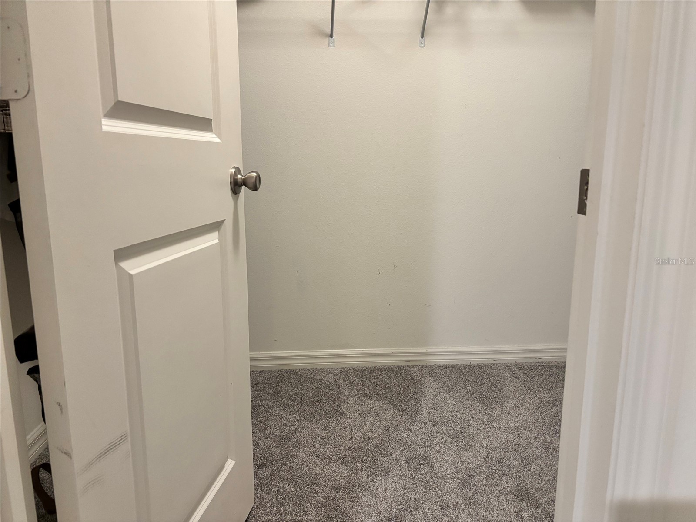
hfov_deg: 67.3
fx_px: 523
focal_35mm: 26
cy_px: 261
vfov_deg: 53.1
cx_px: 348
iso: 500
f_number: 1.6
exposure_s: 1/60
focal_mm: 5.96
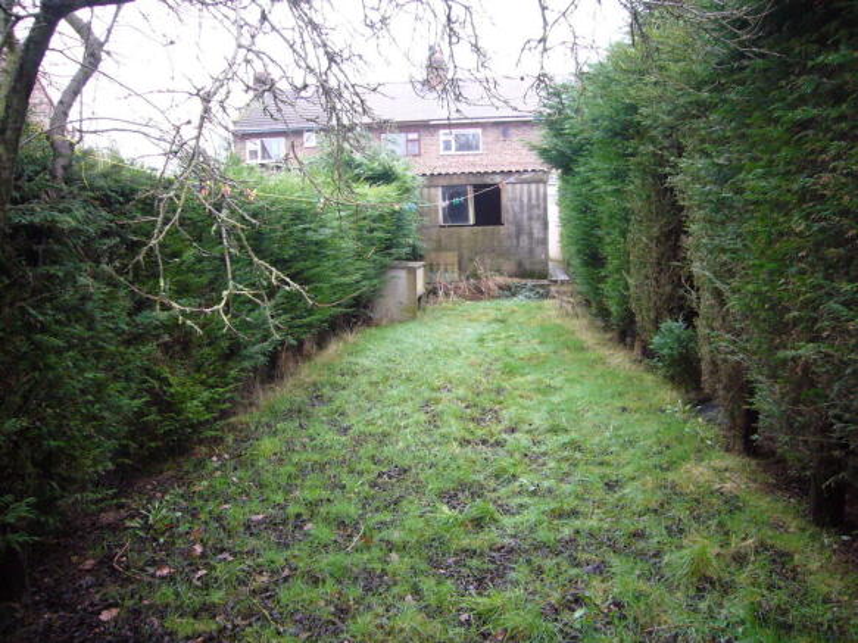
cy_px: 322
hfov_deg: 63.5
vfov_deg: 49.7
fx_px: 694
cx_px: 429
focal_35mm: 28
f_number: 2.8
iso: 200
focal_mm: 4.6
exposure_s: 1/30
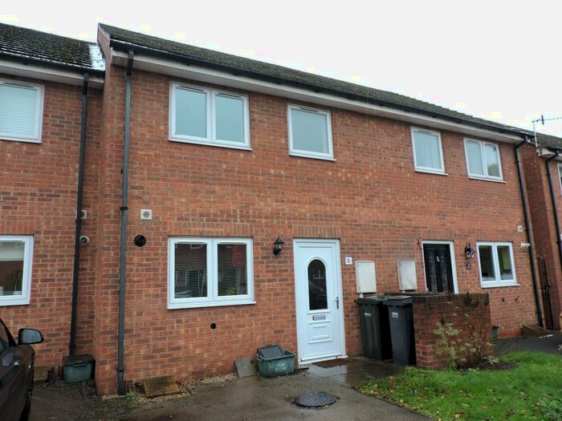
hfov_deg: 71.6
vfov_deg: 56.8
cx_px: 281
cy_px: 210
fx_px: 390
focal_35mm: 24
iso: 100
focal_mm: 4.3
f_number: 3
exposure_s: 1/60
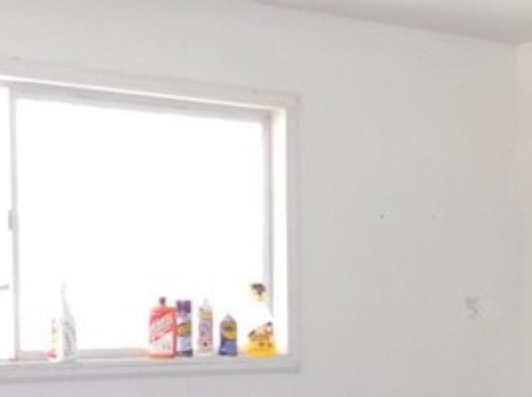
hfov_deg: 19.6
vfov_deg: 16.3
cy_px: 371
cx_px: 761
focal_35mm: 89
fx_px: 1366
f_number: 3
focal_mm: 4
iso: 140
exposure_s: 1/30
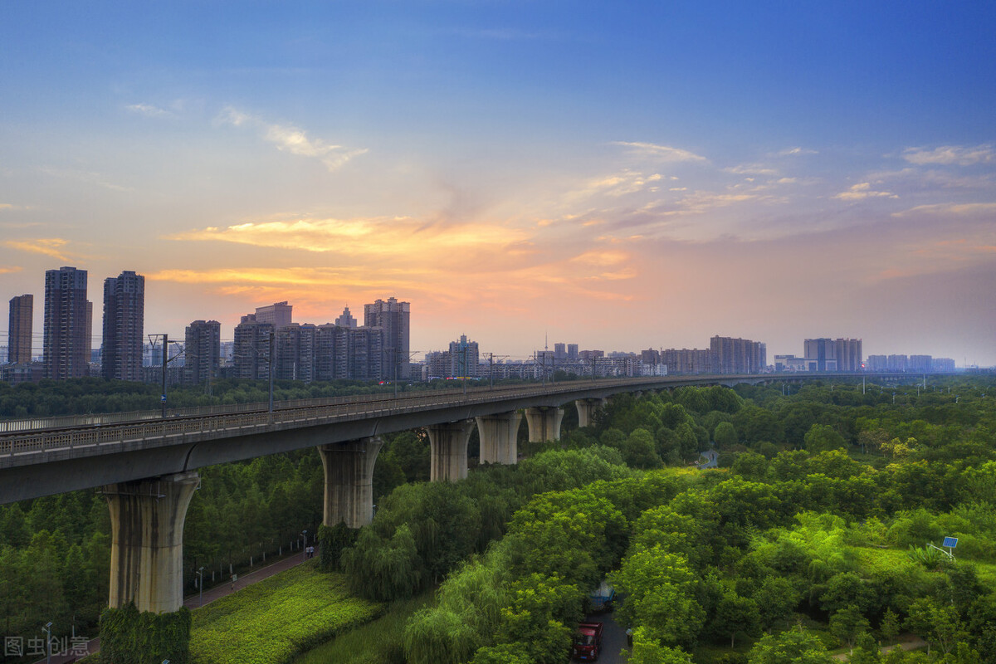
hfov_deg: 65.5
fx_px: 775
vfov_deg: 46.4
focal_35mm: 28
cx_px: 498
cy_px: 332
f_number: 5
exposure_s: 1/50
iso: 100
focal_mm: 10.26
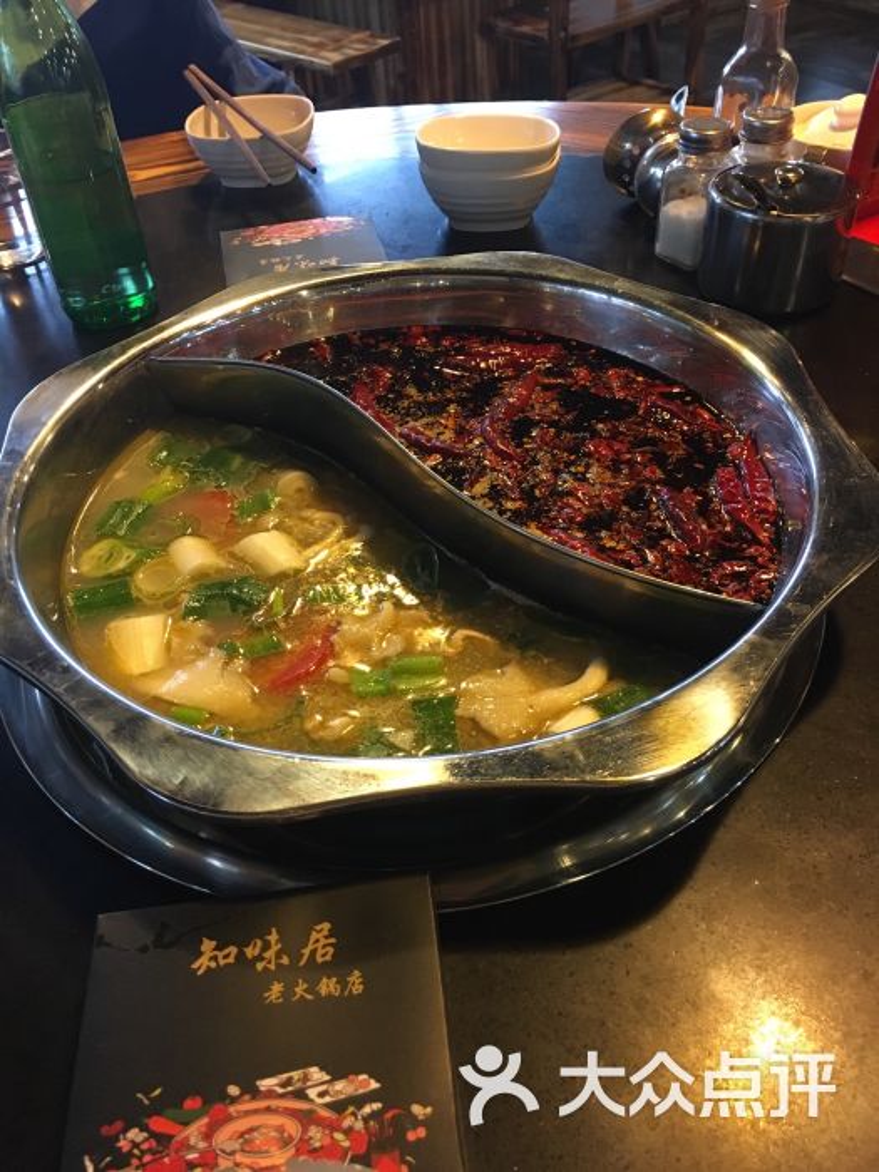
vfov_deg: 61.7
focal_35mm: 29
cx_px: 440
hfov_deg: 48.2
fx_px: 982
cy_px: 586
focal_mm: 4.15
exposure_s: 1/25
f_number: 2.2
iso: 200
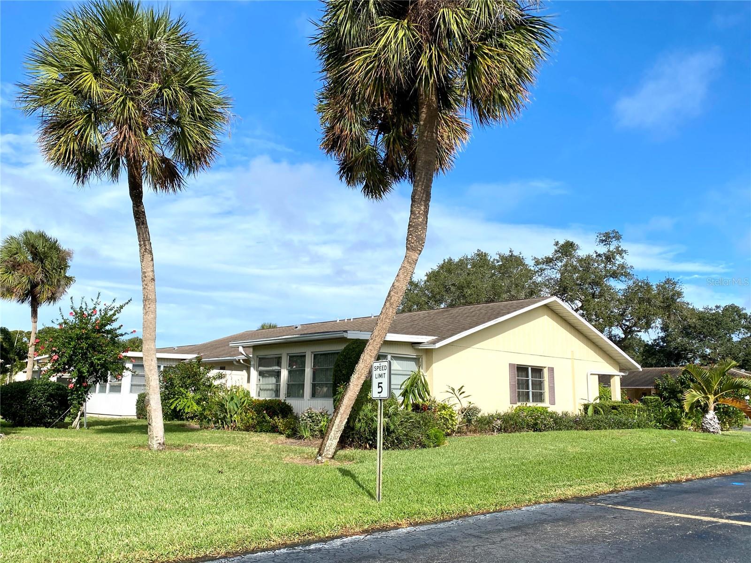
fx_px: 564
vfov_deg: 53.1
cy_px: 282
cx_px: 376
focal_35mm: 26
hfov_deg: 67.3
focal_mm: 4.25
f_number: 1.8
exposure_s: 1/3846
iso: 32
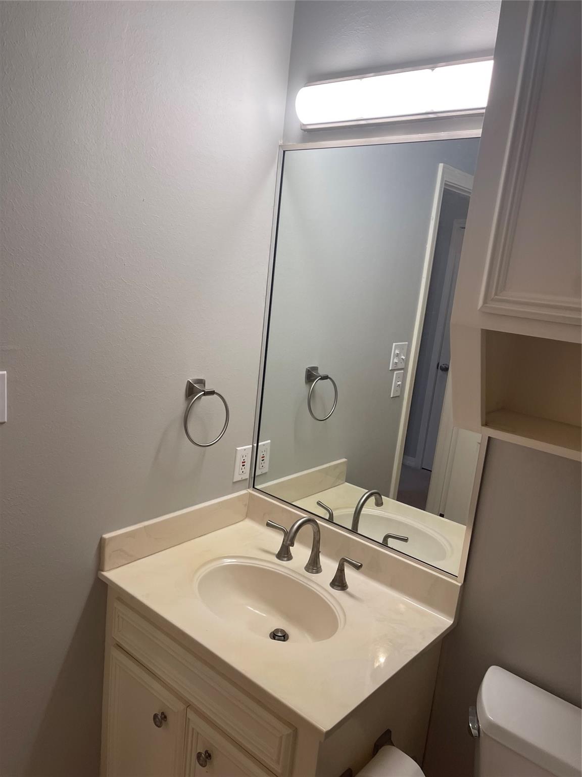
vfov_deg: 69.4
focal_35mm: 25
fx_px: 560
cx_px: 291
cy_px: 388
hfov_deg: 54.9
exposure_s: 1/120
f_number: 1.6
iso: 80
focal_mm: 5.1
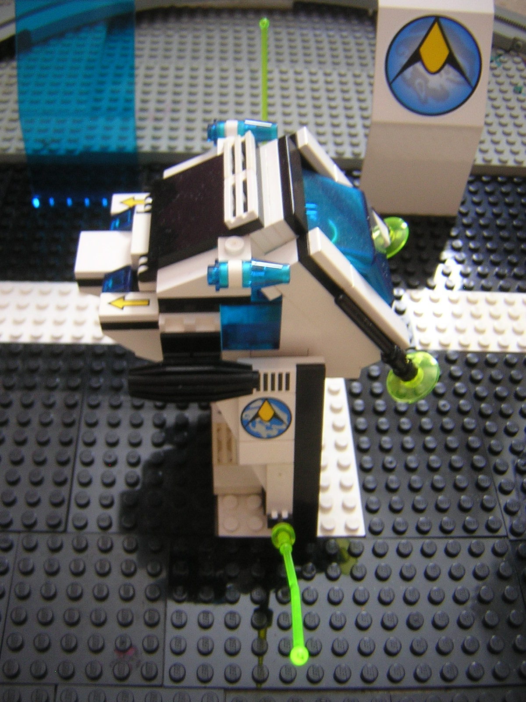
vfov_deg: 51.4
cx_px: 263
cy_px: 351
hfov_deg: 39.7
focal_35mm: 36
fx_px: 729
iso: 202
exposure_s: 1/4.1
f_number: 2.6
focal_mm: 4.7
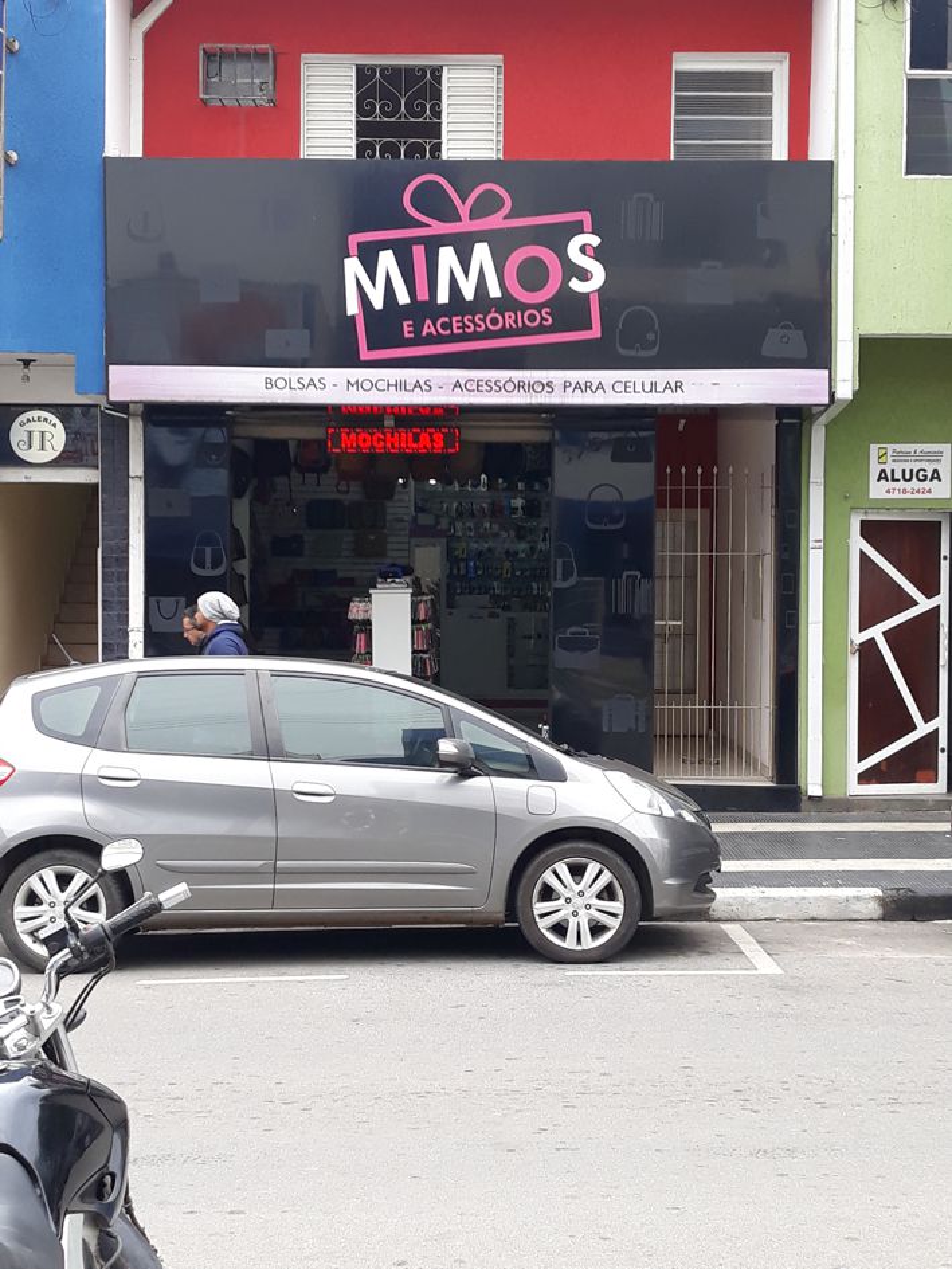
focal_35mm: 27
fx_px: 990
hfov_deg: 51.4
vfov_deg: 65.3
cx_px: 476
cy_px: 634
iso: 40
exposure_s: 1/287
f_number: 1.7
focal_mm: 3.71
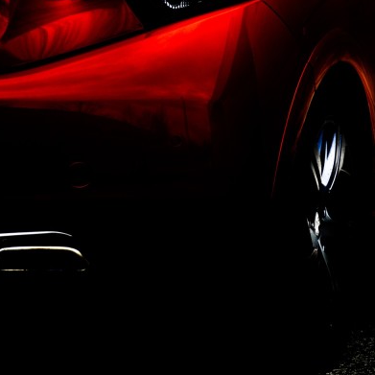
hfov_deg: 6.5
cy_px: 59
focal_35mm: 267
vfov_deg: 6.5
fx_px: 3272
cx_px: 480
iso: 100
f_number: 8
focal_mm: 120
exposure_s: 1/10
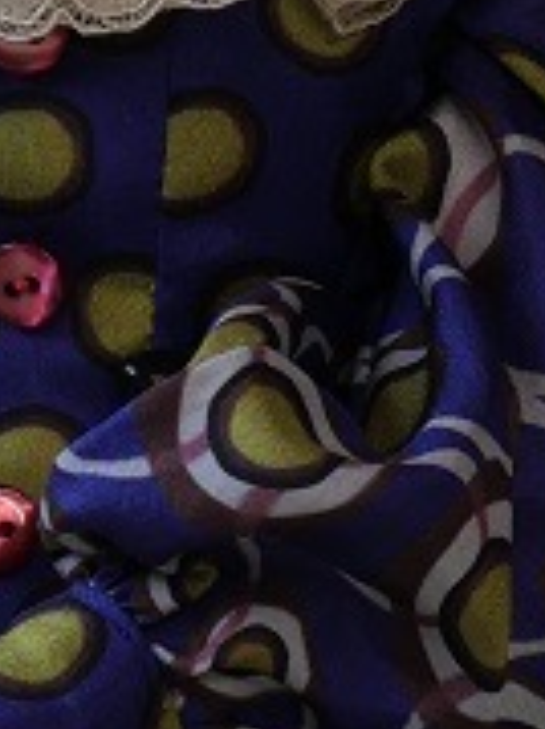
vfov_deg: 7.1
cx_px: -12
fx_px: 5864
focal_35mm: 279
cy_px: 179
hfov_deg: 5.3
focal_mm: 25
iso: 320
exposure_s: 1/60
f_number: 5.2
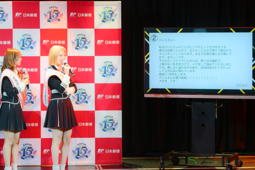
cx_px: 128
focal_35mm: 129
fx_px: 914
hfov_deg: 15.9
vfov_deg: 10.6
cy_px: 85
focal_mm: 86
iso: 3200
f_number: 5.6
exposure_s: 1/250
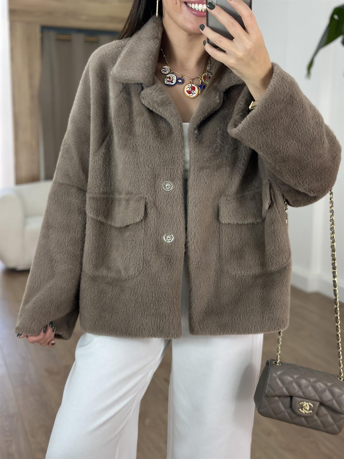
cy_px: 230
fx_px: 636
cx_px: 172
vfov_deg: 39.7
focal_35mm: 48
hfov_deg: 30.3
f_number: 1.78
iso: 64
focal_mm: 6.86
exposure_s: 1/140
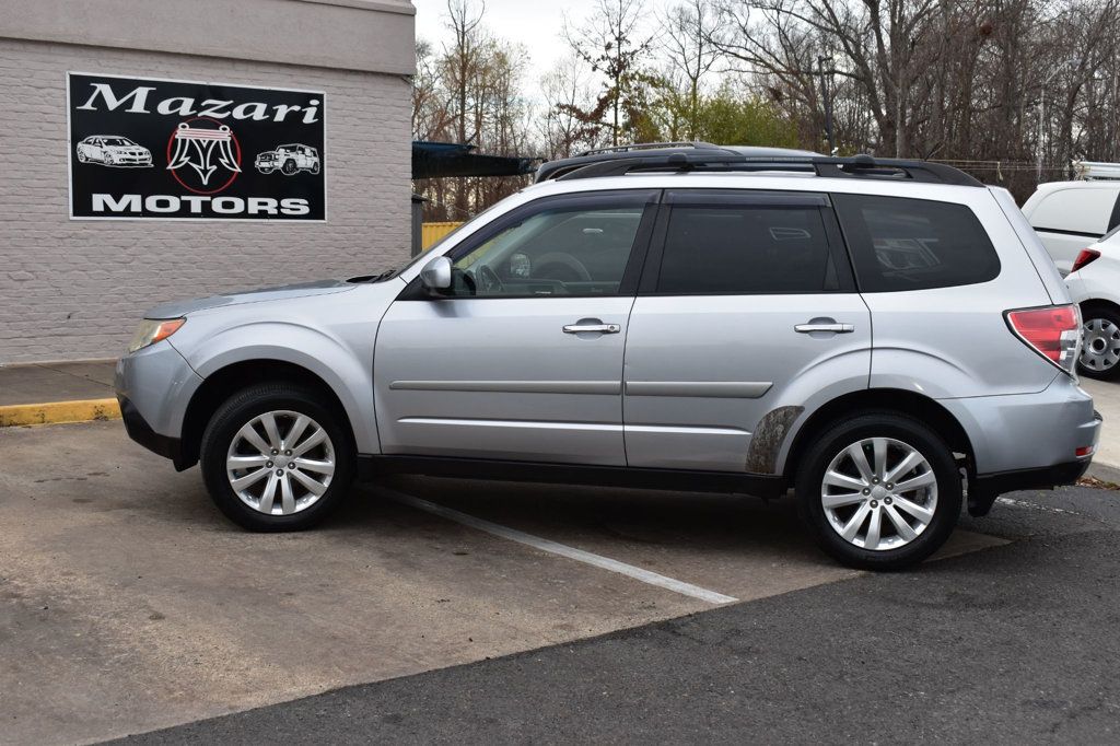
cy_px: 373
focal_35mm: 44
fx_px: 1353
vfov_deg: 30.8
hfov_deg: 45.0
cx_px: 560
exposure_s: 1/60
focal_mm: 29
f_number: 8
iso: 400
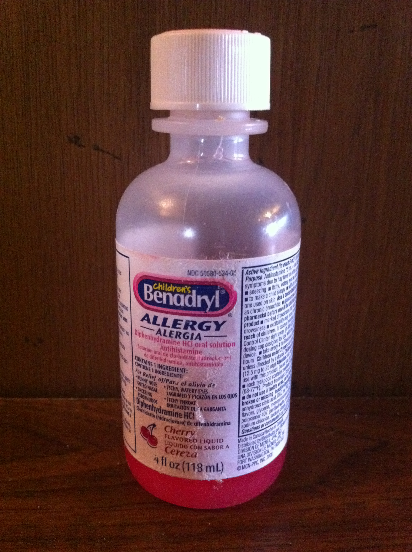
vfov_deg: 52.7
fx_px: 557
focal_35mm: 35
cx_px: 206
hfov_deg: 40.6
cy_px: 276
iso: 1000
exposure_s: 1/15
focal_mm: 3.85
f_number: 2.8
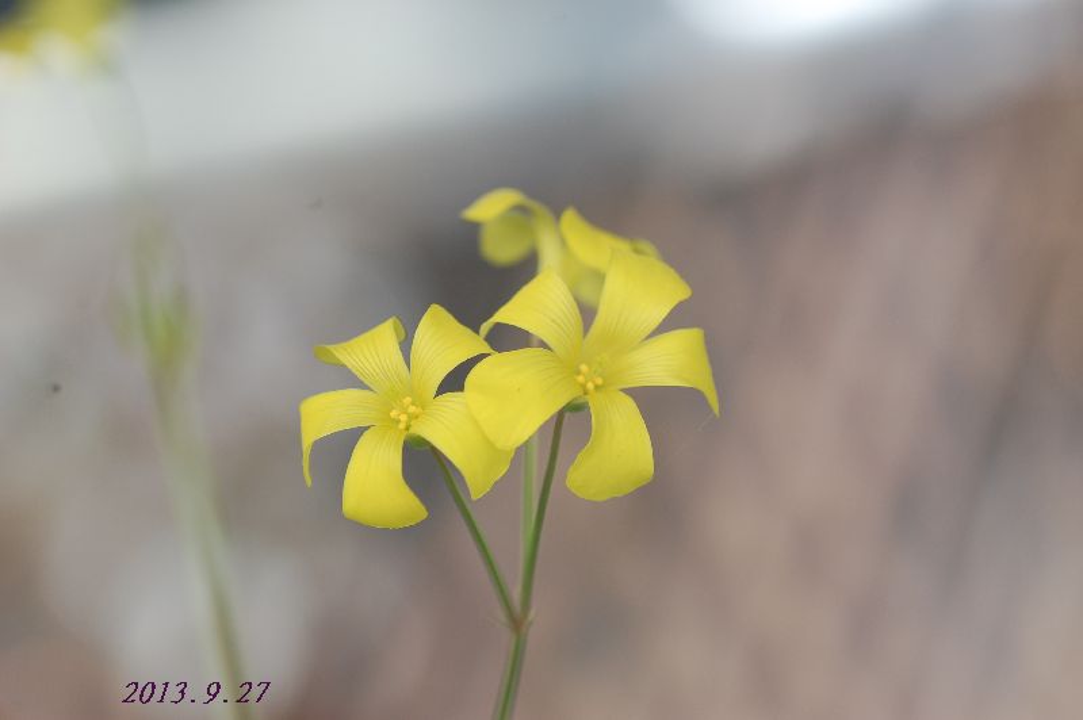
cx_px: 542
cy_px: 360
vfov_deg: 10.1
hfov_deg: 15.2
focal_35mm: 135
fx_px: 4058
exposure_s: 1/125
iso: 250
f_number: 8
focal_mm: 90
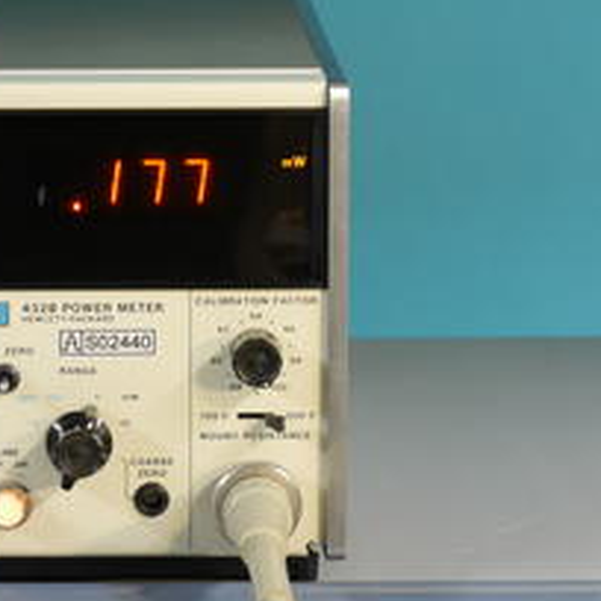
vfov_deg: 9.2
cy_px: 412
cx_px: 121
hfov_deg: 9.1
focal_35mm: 191
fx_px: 3752
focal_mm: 55
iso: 200
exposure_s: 1/2
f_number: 8
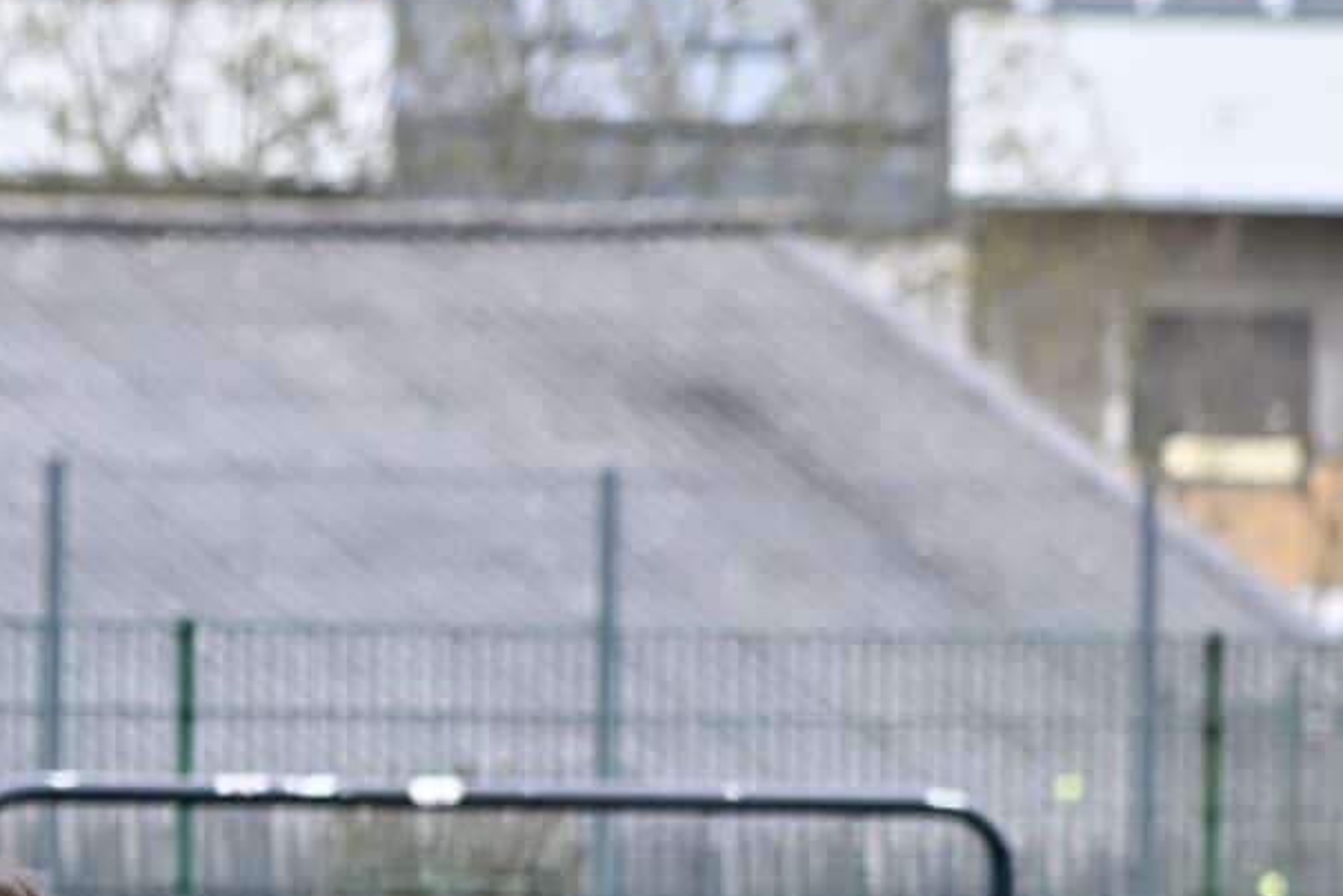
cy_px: 1380
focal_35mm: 678
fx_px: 25298
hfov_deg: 3.0
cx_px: -614
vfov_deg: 2.0
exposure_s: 1/1600
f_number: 5.3
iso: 1100
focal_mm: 200
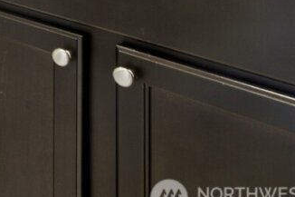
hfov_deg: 18.2
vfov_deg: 15.1
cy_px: -197
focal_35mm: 73
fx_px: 598
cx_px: -301
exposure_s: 1/25
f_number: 9
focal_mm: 17
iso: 400
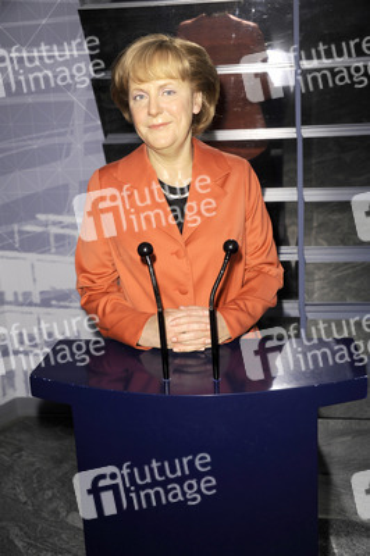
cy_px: 278
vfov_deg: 44.5
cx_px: 185
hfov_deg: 30.5
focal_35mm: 44
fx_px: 679
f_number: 5.6
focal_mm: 44
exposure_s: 1/160
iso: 800
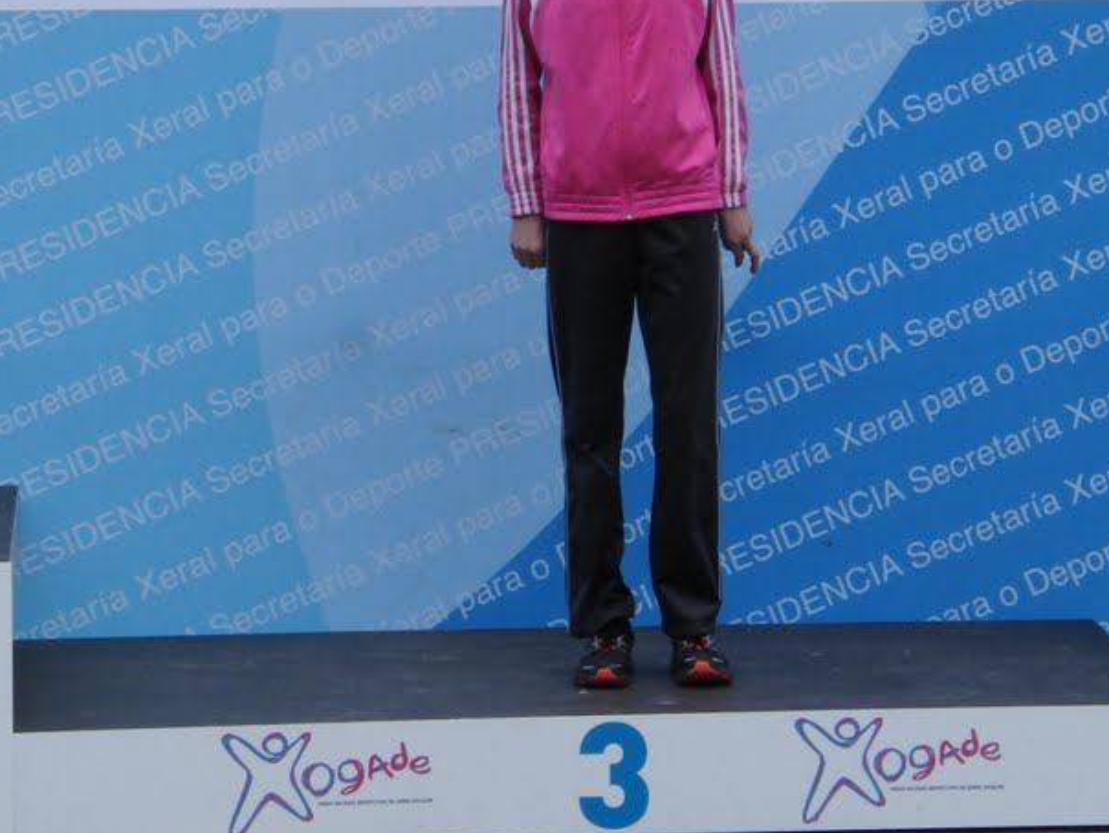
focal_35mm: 198
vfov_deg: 7.5
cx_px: 623
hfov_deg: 10.0
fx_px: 6345
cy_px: 165
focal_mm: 20.8
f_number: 7.4
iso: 100
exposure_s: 1/100
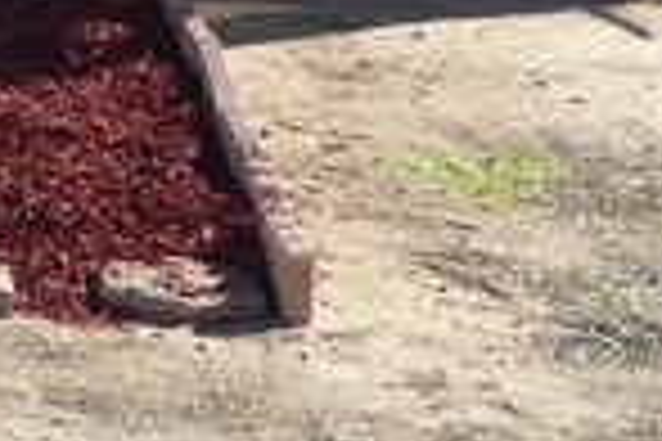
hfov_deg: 11.7
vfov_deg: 8.3
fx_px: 2997
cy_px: -166
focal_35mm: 163
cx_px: -491
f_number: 3.7
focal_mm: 6.3
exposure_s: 1/320
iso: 80
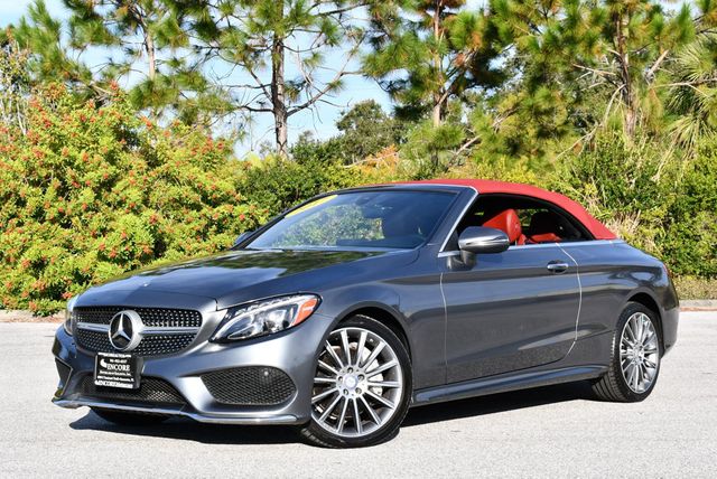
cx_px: 358
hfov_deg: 29.6
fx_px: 1356
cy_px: 240
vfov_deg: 20.1
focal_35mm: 68
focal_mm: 34
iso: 125
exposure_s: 1/250
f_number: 8
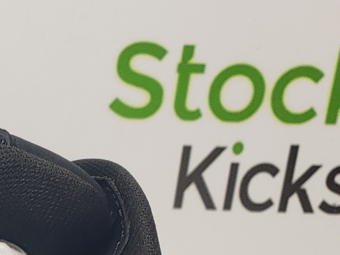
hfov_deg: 14.8
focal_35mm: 114
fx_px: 1120
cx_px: -300
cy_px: 490
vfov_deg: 11.8
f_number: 2.4
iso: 50
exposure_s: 1/140
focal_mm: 4.3
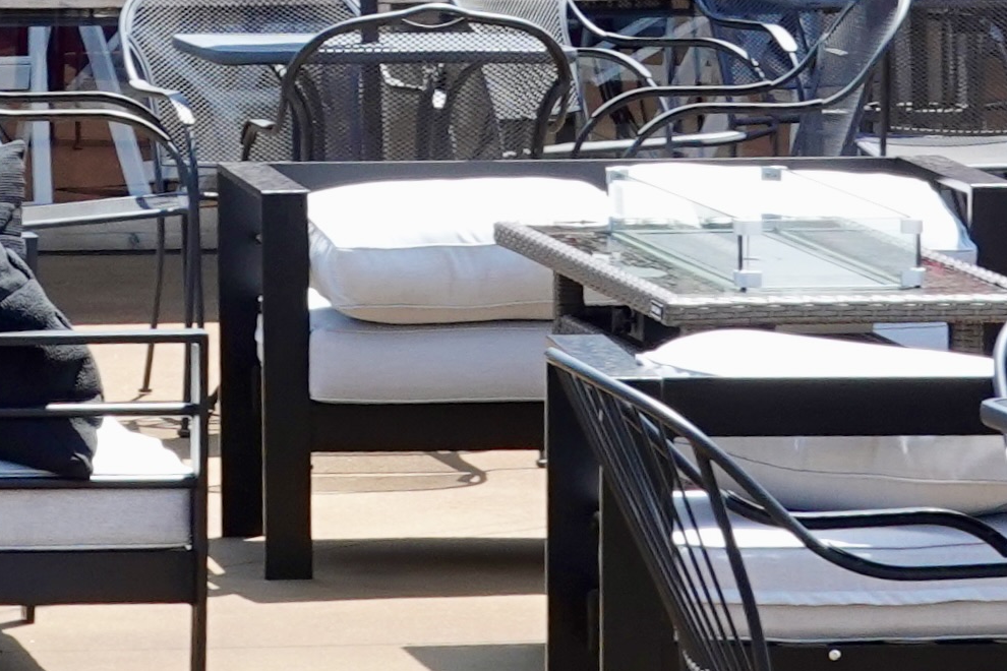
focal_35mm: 308
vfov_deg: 4.4
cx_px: 0
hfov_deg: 6.7
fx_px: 8615
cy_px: -431
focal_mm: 22
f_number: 5.6
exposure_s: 1/200
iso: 125
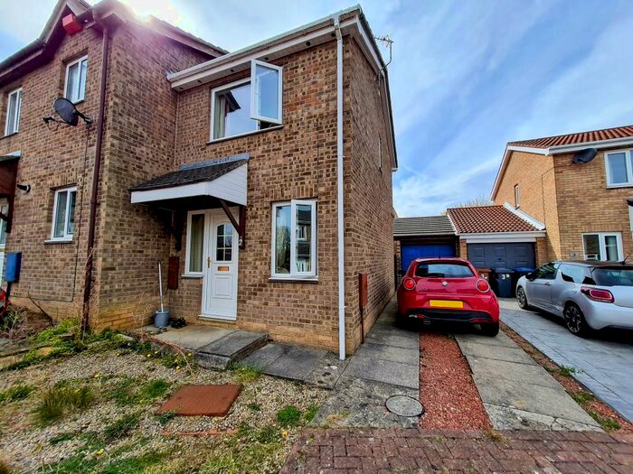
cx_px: 316
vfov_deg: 89.9
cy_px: 237
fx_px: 238
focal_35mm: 13
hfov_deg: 106.2
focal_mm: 1.74
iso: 50
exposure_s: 1/1260
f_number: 2.2
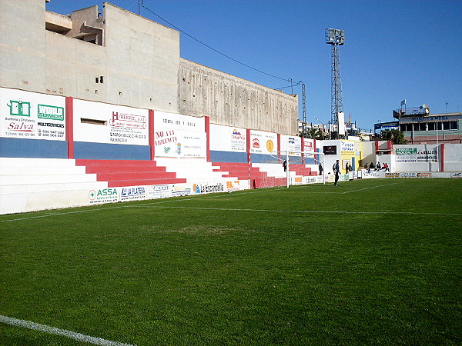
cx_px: 231
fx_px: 507
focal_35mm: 38
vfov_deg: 37.7
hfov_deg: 49.0
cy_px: 173
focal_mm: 6.3
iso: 80
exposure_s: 1/500
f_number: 8.4
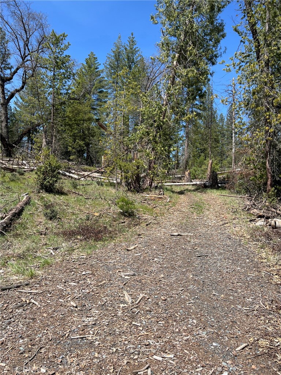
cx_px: 140
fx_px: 281
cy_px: 188
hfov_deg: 53.1
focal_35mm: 26
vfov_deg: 67.3
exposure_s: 1/2841
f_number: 1.5
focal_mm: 5.7
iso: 50
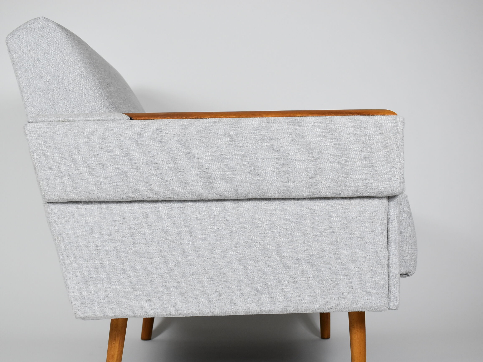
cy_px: 205
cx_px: 222
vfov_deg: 31.1
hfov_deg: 40.7
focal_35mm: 47
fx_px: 651
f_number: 5
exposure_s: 1/125
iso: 800
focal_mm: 25
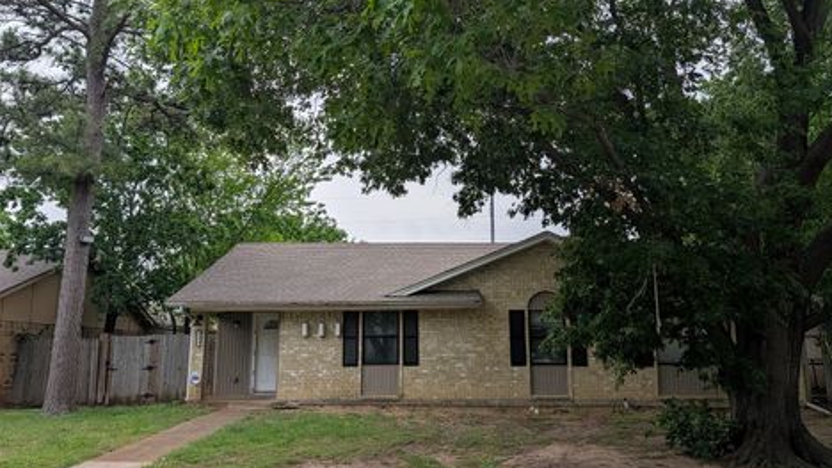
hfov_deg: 67.9
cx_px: 414
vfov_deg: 41.4
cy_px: 250
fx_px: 618
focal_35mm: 28
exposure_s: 1/1577
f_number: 1.68
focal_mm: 6.9
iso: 20
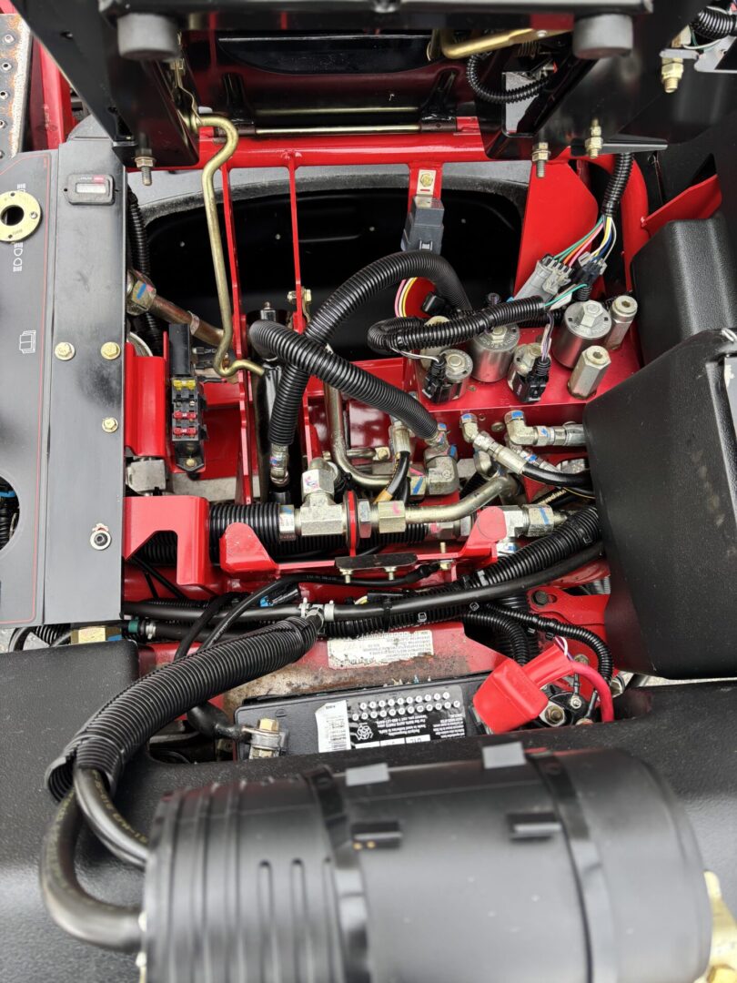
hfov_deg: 53.1
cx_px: 368
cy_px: 492
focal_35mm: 26
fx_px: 738
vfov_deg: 67.3
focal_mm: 5.96
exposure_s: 1/121
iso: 50
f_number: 1.6
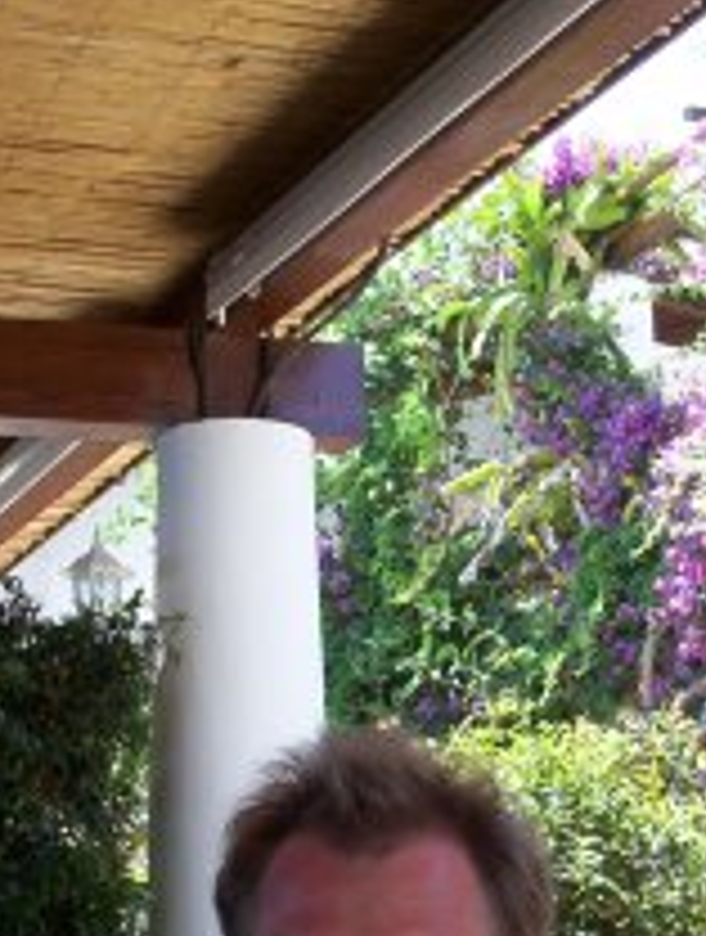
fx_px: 2031
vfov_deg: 25.4
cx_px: 450
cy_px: 788
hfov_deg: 19.7
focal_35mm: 75
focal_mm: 6
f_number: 4.5
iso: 100
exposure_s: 1/121
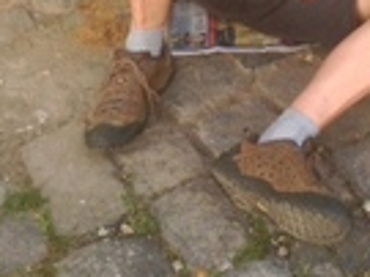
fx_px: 1047
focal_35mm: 98
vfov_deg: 14.4
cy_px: -96
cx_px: 299
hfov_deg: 19.8
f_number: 2.4
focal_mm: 4.12
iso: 50
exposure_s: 1/536
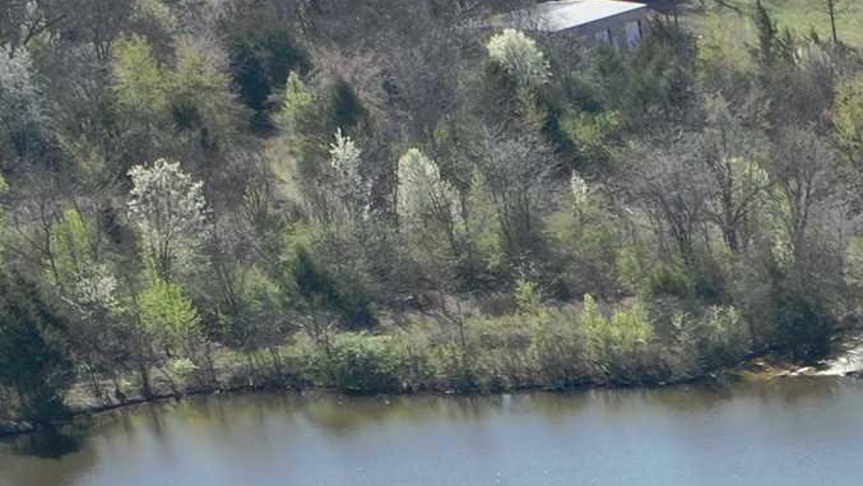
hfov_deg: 13.7
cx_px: 1723
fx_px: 3044
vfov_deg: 8.4
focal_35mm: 133
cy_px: 1130
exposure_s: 1/40
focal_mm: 10.26
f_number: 3.2
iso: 100
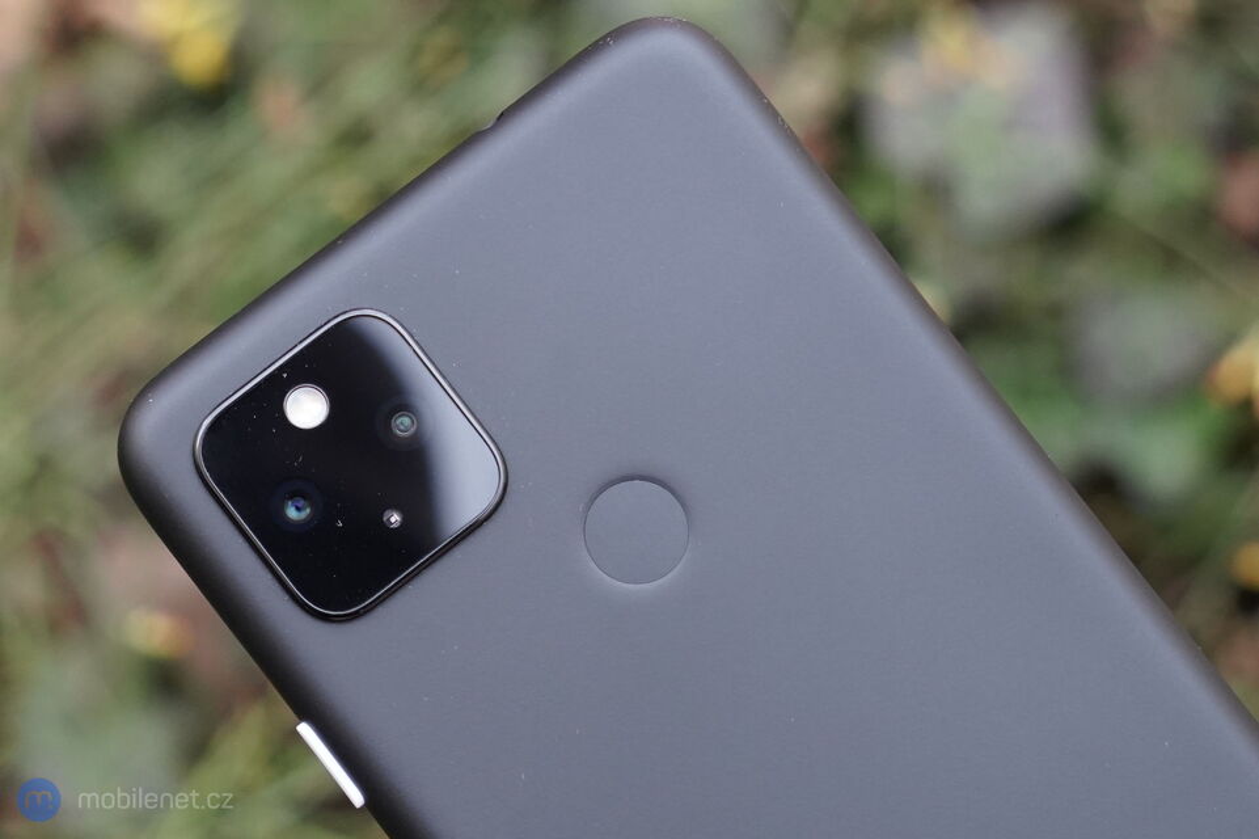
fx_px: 1608
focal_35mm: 46
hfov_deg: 42.8
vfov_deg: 29.2
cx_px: 630
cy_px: 420
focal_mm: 46
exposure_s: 1/200
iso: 2500
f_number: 6.3
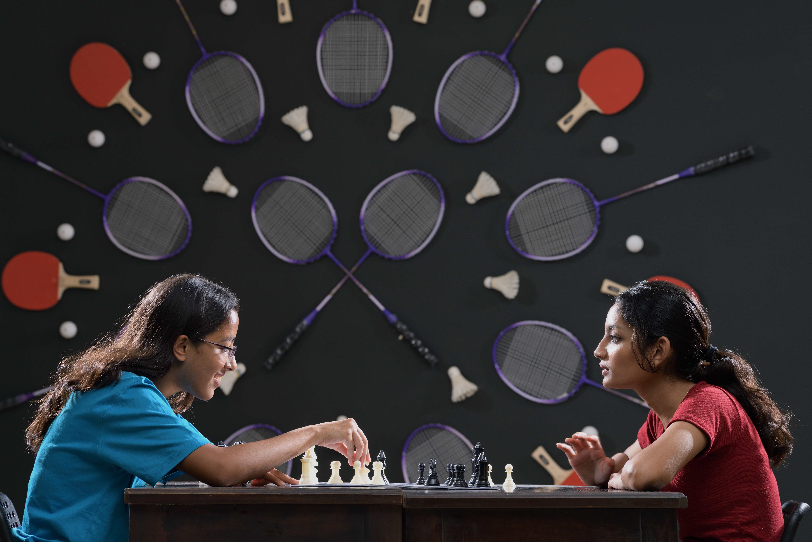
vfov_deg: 6.6
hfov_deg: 9.9
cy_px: 274
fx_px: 4669
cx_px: 417
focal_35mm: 207
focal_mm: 200
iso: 200
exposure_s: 1/60
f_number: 5.6
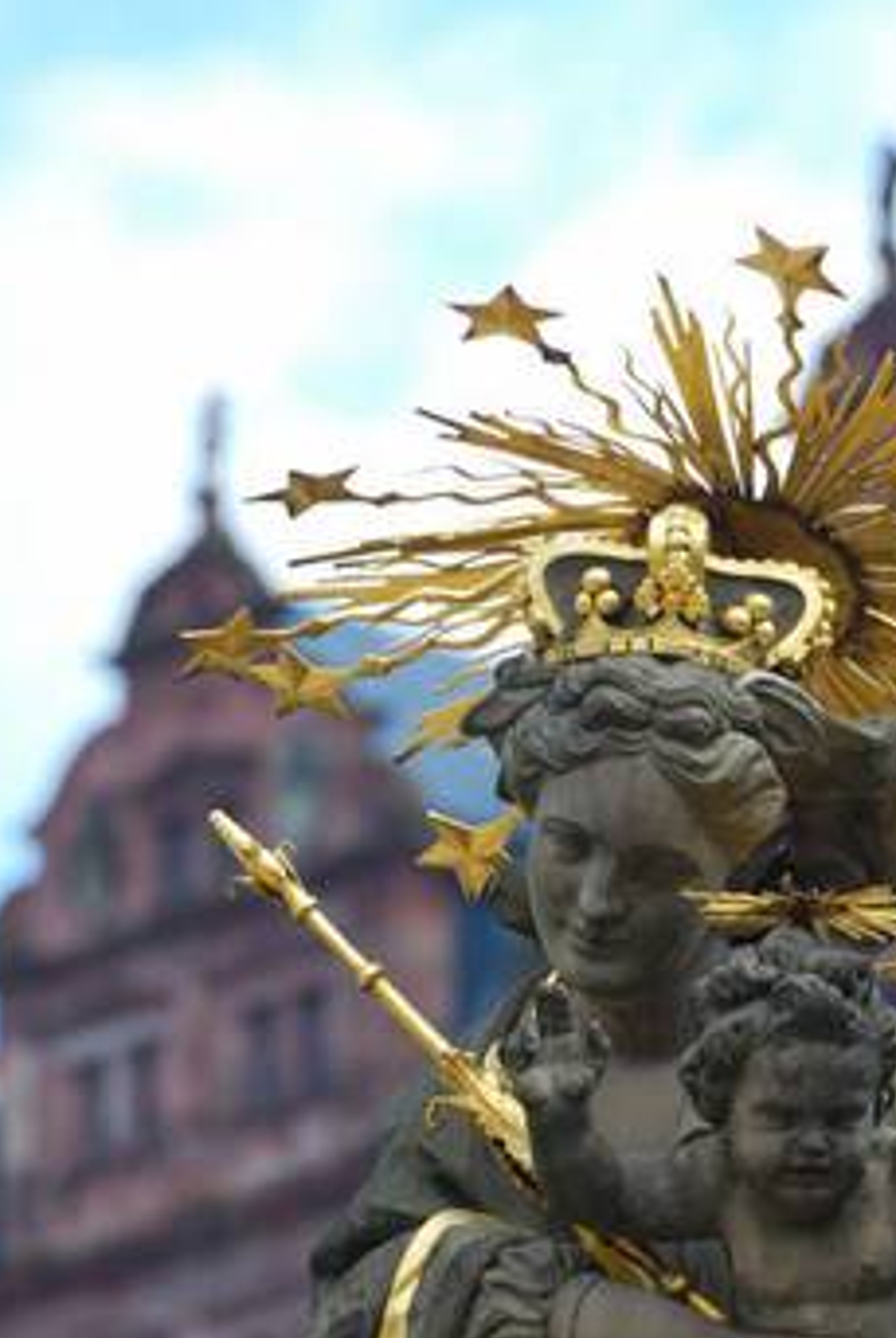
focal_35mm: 614
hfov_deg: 2.2
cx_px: 712
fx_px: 22852
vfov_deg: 3.4
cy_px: 1025
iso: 100
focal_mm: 200
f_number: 5.6
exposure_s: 1/125
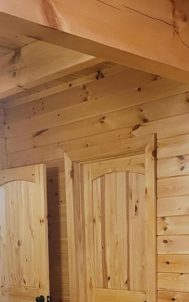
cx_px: 104
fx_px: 536
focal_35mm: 65
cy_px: 321
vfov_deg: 28.9
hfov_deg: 20.0
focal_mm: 5.4
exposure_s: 1/40
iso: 250
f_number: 1.8
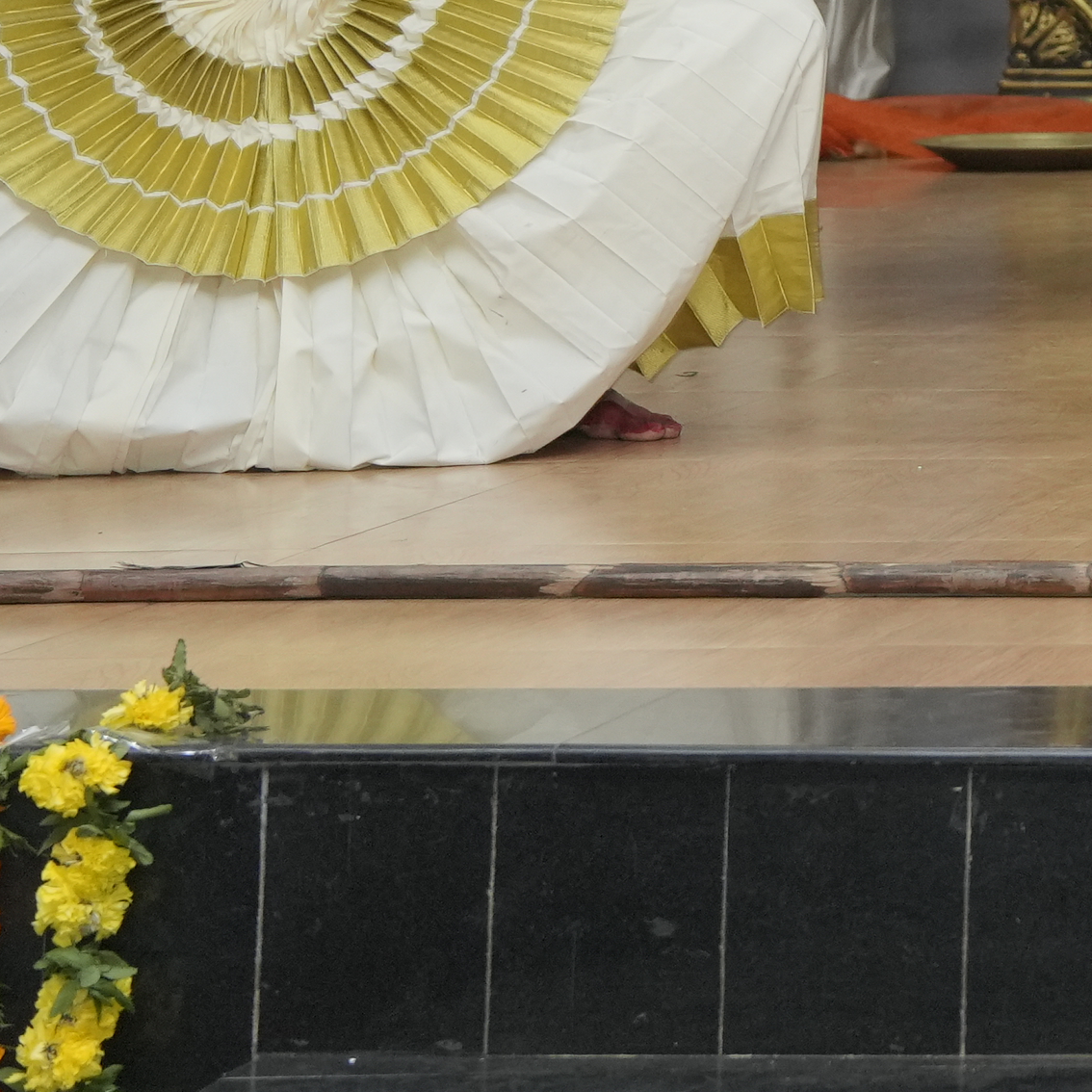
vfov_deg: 9.0
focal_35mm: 187
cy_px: -788
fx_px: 6674
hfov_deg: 8.3
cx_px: 2873
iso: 1250
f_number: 4
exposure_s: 1/160
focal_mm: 40
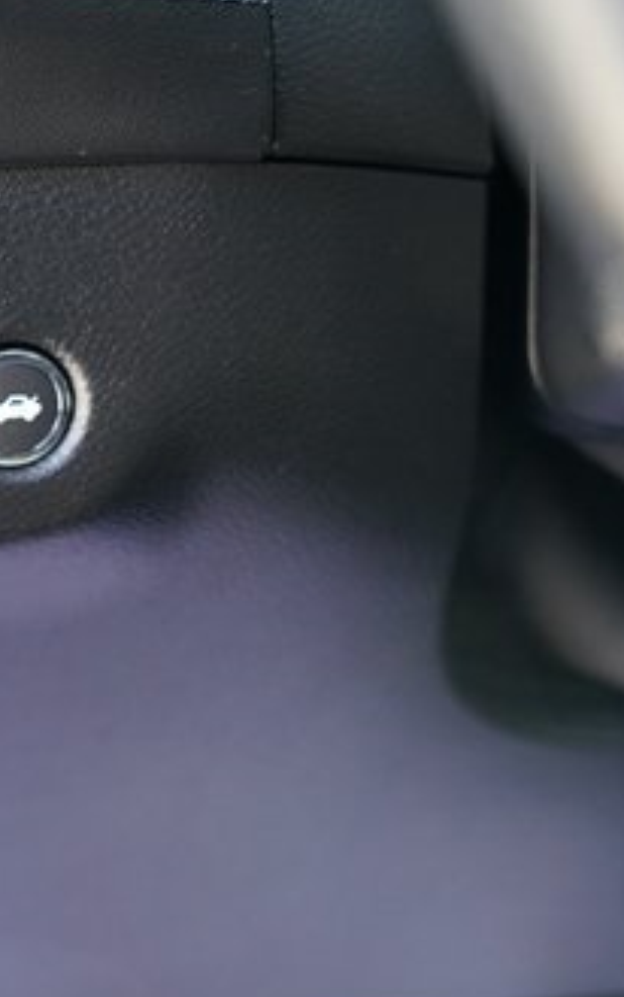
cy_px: 471
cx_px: -324
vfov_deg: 20.6
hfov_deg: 12.3
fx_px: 2745
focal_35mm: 101
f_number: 4
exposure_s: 1/160
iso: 1600
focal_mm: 51
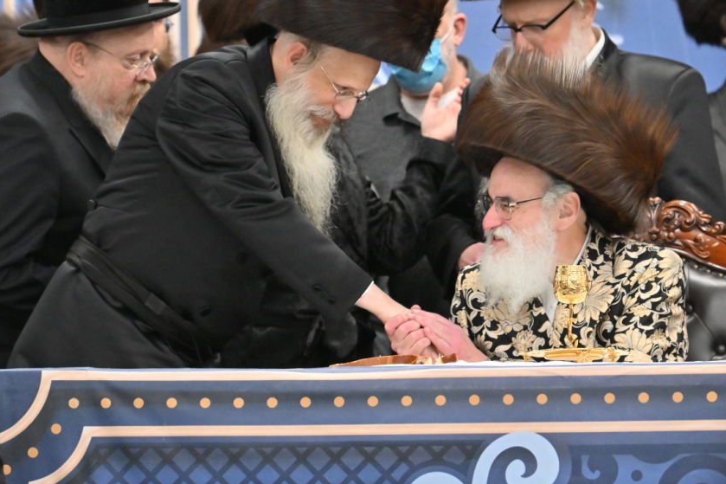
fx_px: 6815
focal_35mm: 338
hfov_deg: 6.1
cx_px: 425
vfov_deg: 4.1
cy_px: 205
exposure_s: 1/320
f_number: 4
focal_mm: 185
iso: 1250
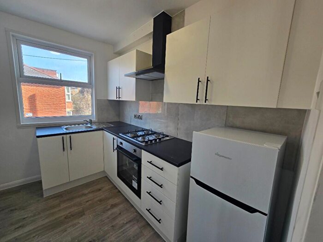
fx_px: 121
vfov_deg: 89.9
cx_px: 162
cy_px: 121
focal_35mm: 13
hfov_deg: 106.2
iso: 50
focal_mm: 2.2
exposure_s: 1/177
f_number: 2.2
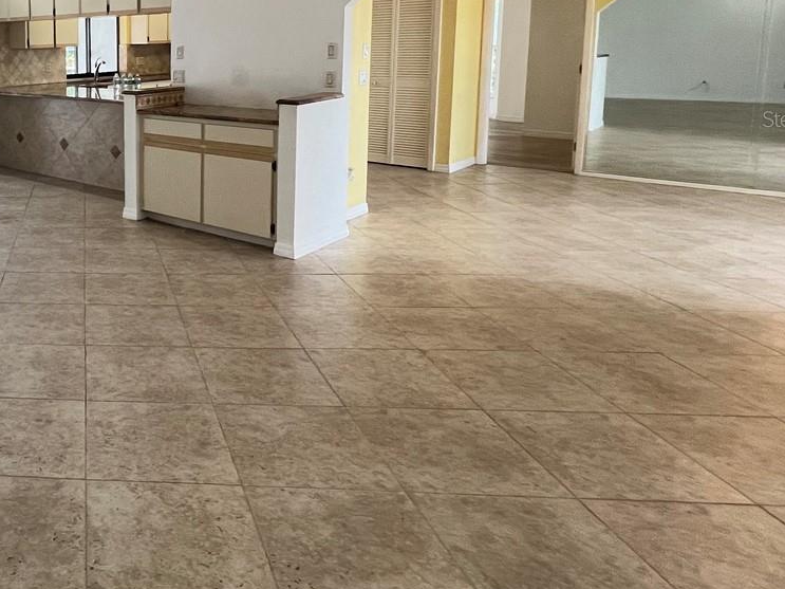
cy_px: 118
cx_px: 17
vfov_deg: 47.1
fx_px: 635
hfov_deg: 52.0
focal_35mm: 28
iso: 200
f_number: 1.8
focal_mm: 1.57
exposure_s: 1/120
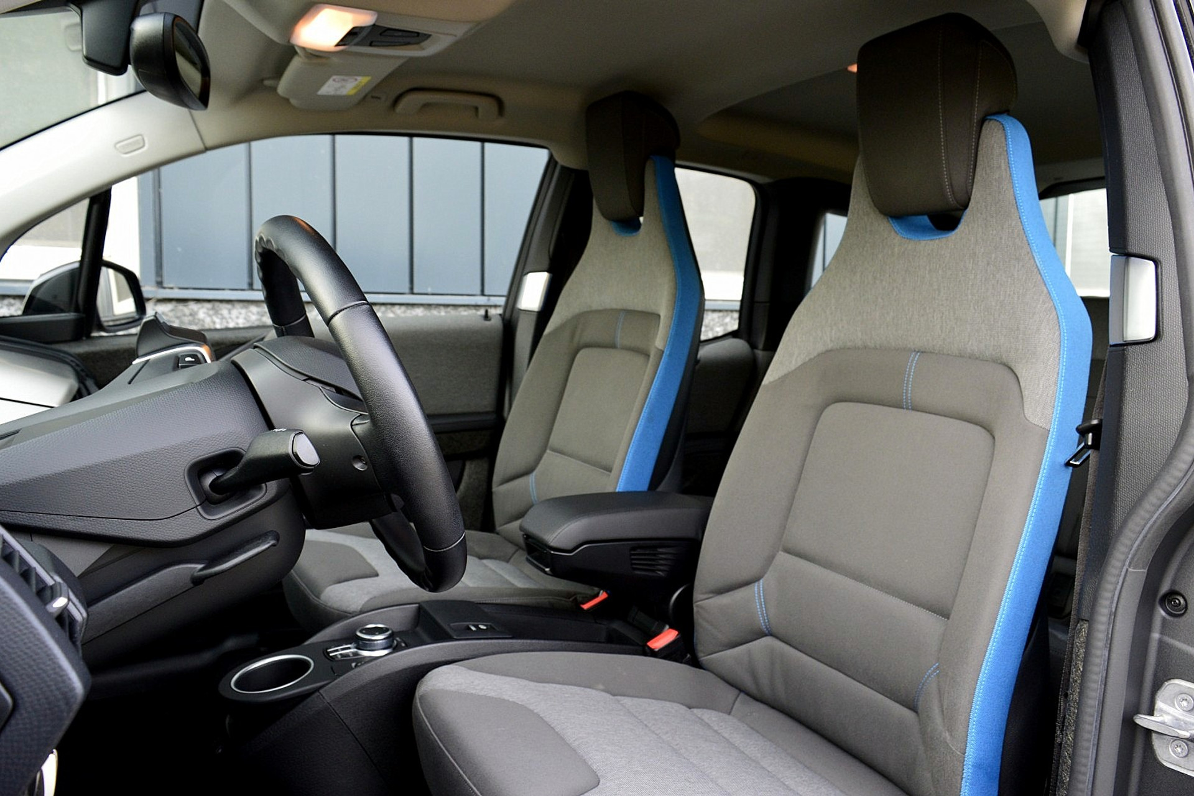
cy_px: 398
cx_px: 597
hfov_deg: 67.4
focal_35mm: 27
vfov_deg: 47.9
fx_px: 895
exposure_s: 1/60
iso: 800
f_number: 6.3
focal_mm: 18
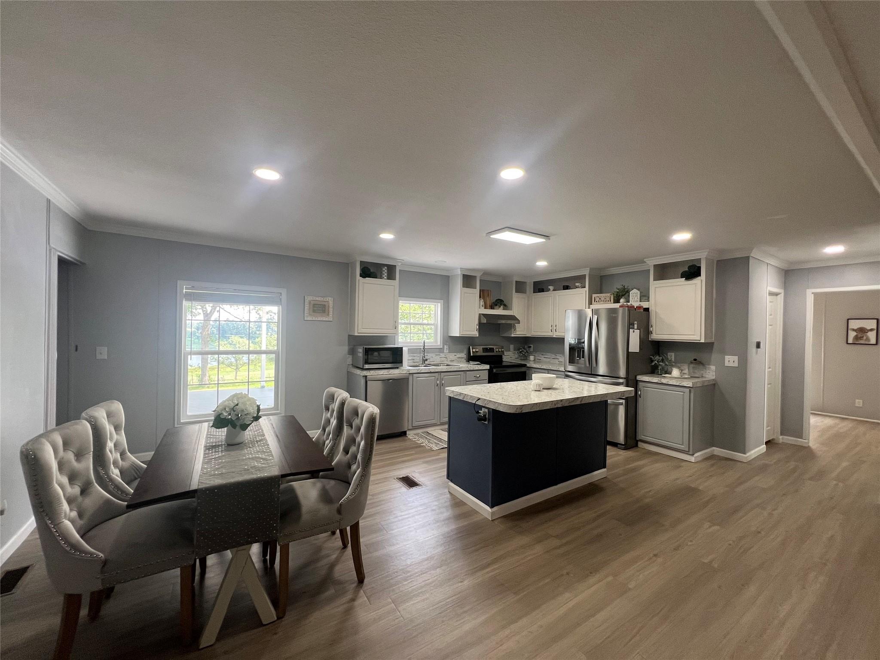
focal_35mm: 13
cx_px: 440
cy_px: 330
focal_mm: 1.57
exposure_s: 1/120
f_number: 1.8
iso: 125
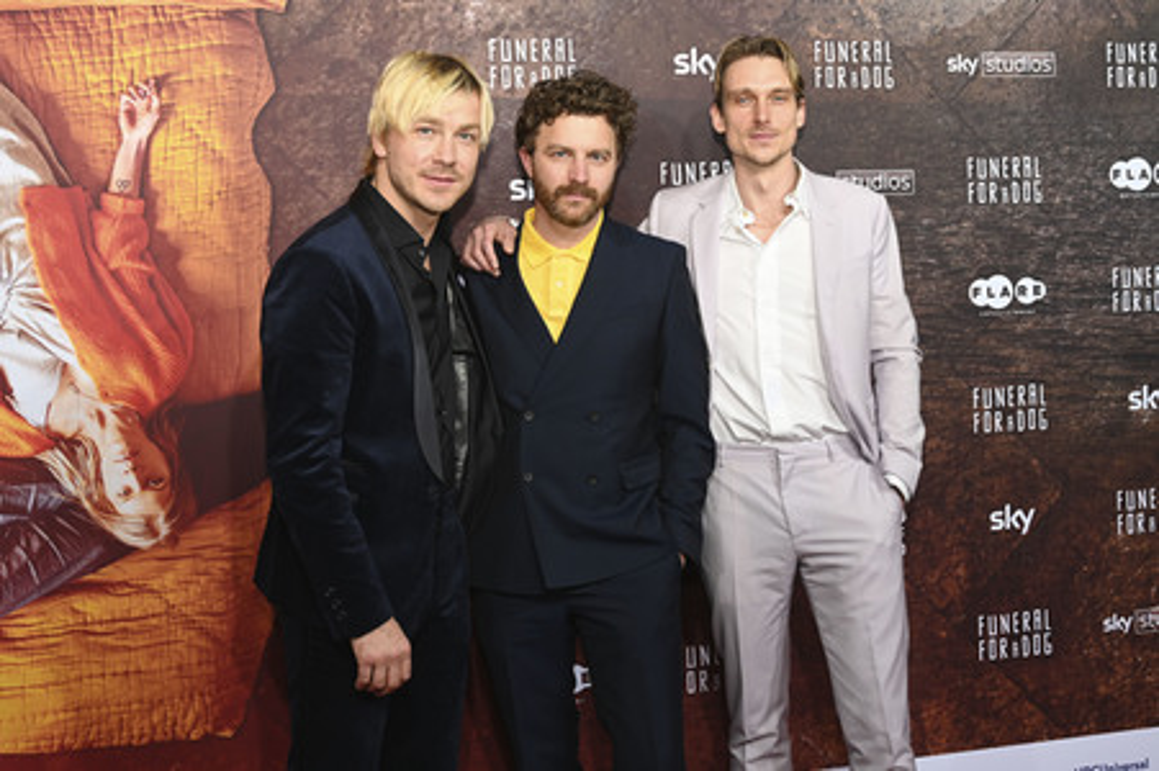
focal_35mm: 37
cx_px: 580
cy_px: 386
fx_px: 1190
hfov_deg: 51.9
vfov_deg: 35.9
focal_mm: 37
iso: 400
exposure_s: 1/200
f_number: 6.3
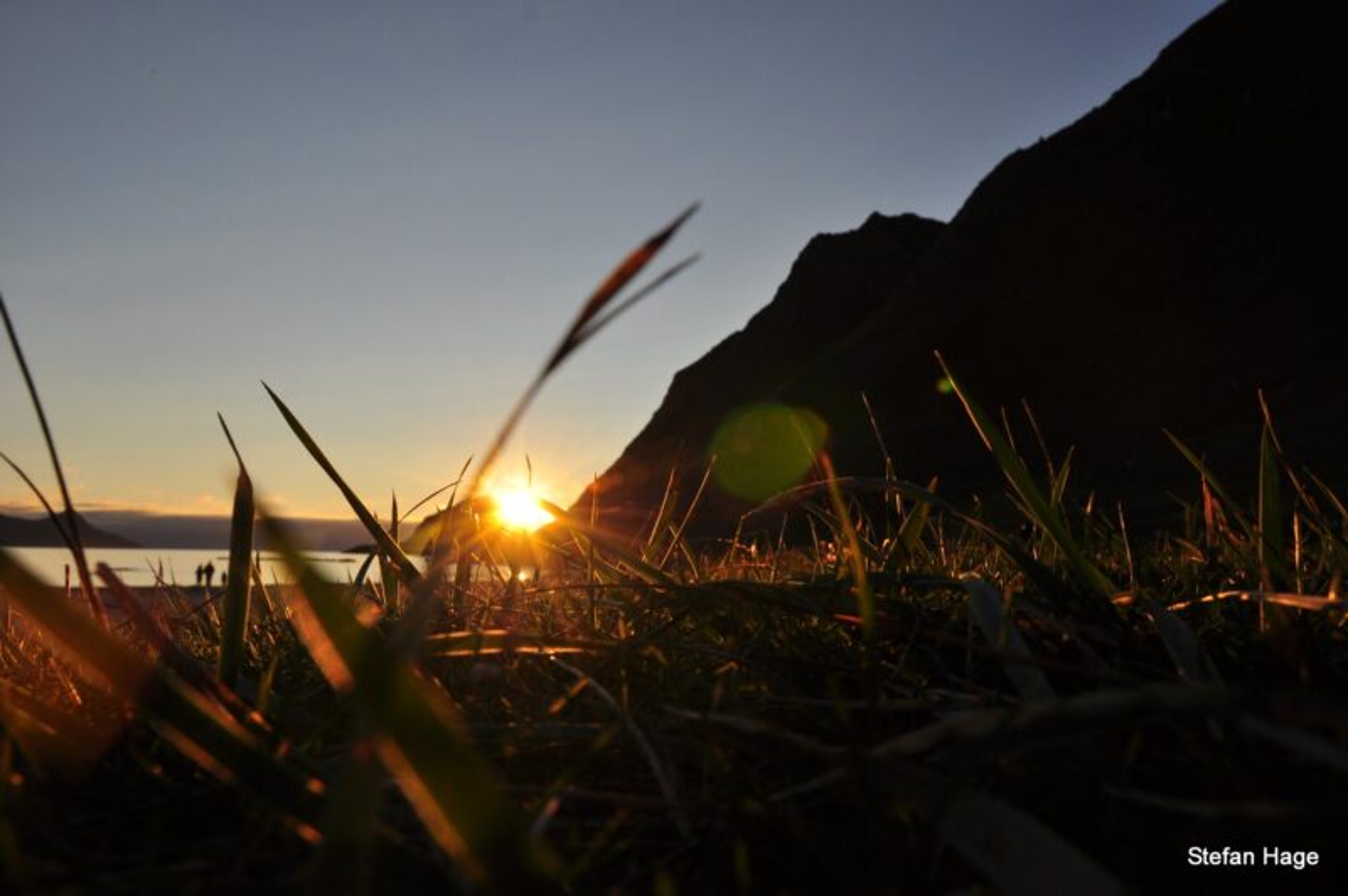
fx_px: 1010
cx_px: 674
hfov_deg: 67.4
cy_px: 448
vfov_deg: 47.9
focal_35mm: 27
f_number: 11
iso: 200
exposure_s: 1/500
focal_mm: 18
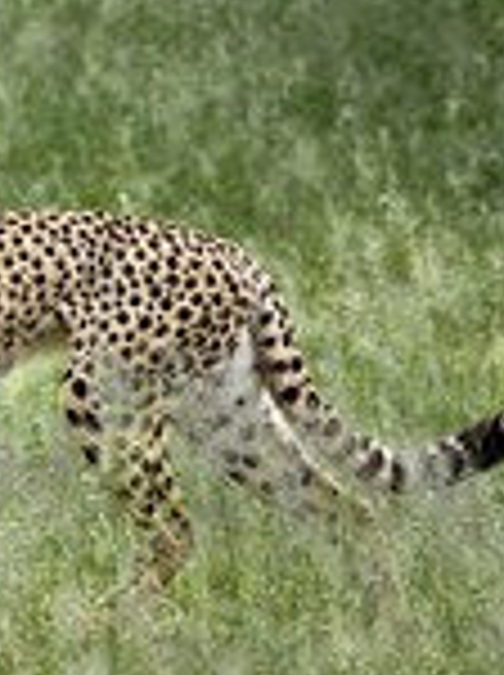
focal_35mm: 539
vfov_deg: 3.7
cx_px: -130
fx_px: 10494
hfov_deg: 2.7
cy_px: 90
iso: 400
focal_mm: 200
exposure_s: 1/1000
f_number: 5.6
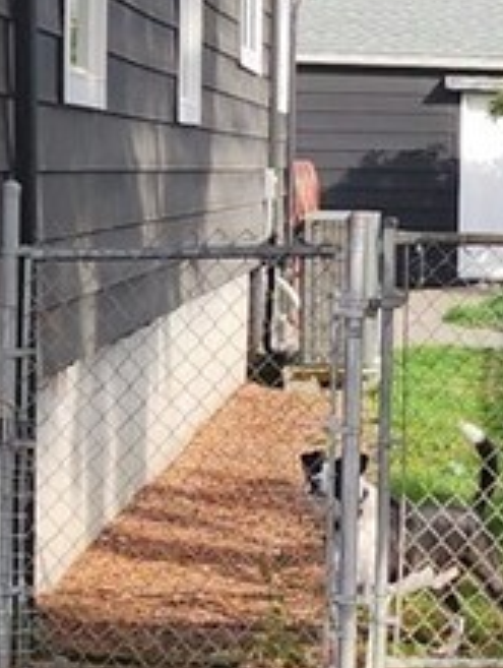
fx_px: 2917
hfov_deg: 9.6
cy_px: 311
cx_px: 741
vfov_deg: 13.1
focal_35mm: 151
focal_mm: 5.4
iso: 20
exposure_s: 1/641
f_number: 1.8
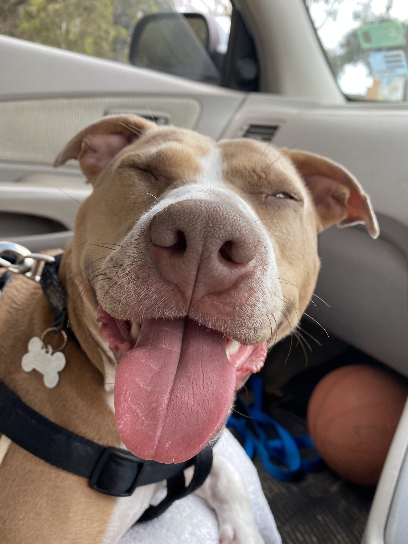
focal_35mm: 26
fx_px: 409
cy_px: 272
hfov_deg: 53.1
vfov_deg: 67.3
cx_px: 204
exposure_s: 1/165
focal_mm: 4.25
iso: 32
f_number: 1.8
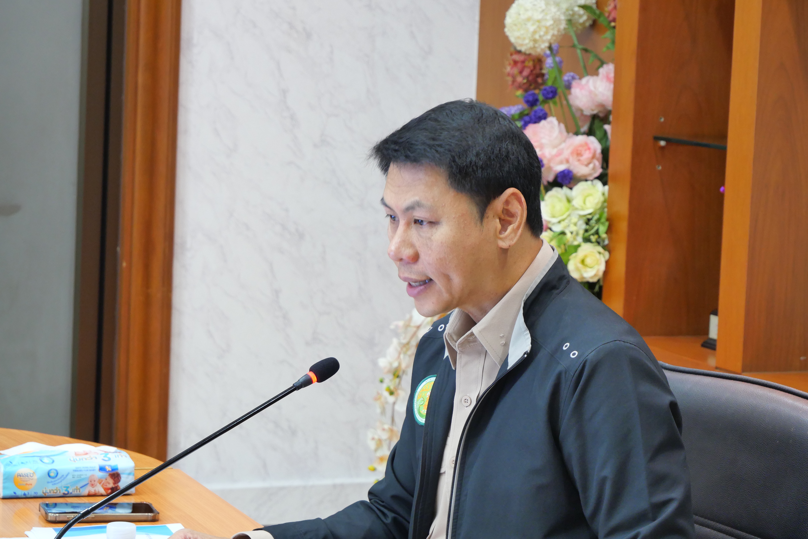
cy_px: 270
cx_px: 404
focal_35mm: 108
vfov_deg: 12.7
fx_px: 2425
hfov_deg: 18.9
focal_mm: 52
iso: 1000
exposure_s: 1/8
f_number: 5.6
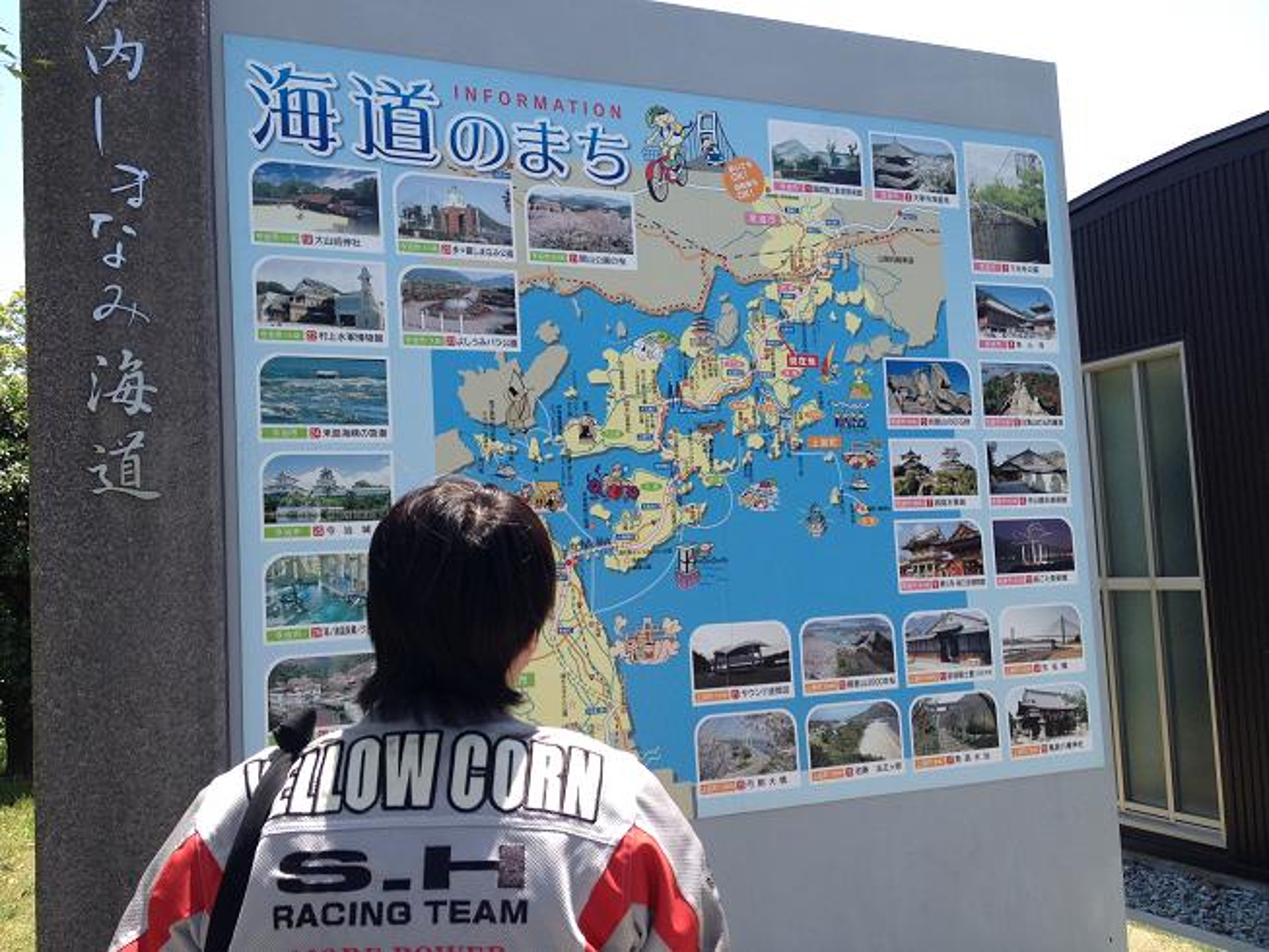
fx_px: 1283
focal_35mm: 35
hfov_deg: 52.6
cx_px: 634
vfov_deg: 40.7
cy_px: 476
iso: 50
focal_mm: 4.28
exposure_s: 1/717
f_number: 2.4
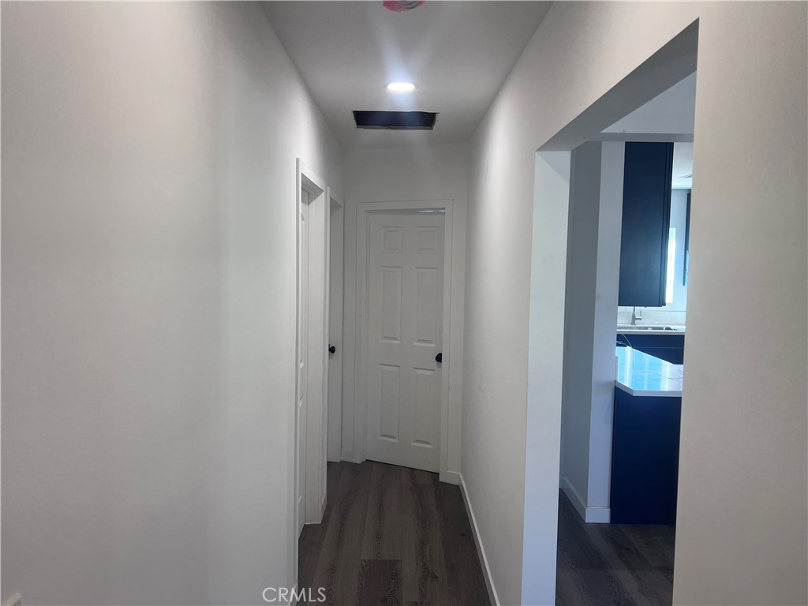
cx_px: 404
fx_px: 607
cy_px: 303
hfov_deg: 67.3
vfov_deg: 53.1
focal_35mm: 26
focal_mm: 5.7
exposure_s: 1/120
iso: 50
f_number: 1.5
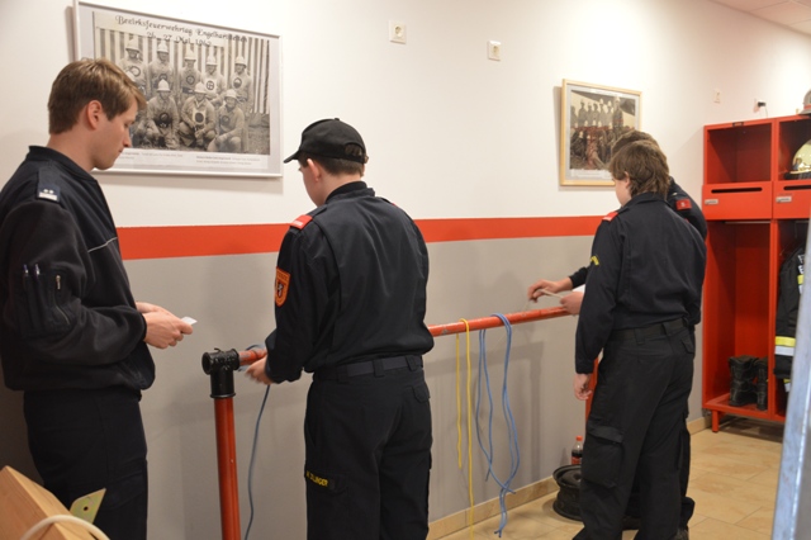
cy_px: 270
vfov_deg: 39.9
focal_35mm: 33
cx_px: 406
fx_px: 743
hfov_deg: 57.2
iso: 720
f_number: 3.8
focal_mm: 22
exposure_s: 1/15
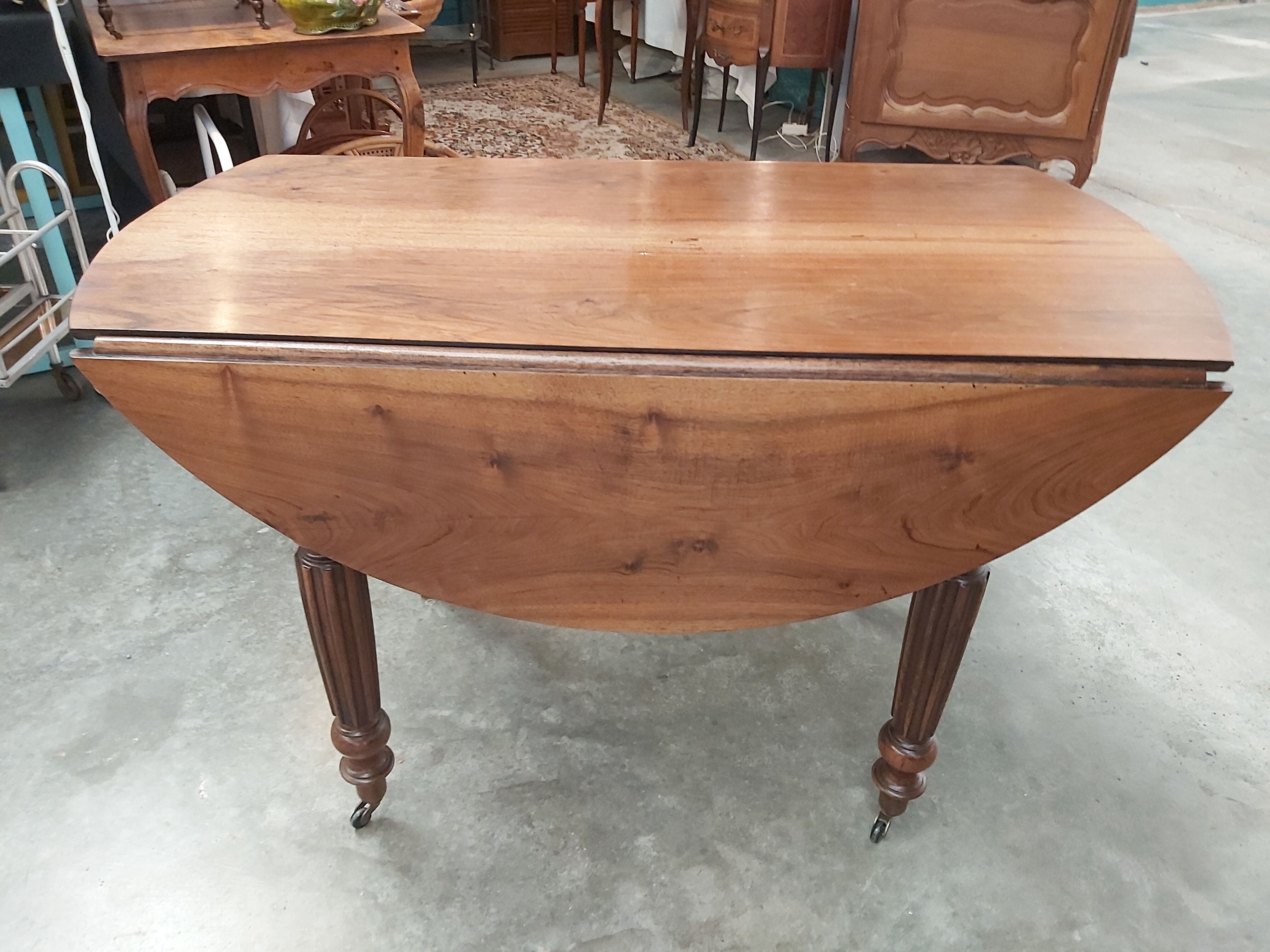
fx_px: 954
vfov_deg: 53.1
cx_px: 635
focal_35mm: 26
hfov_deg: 67.3
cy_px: 476
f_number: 1.7
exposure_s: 1/33
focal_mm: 3.92
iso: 400
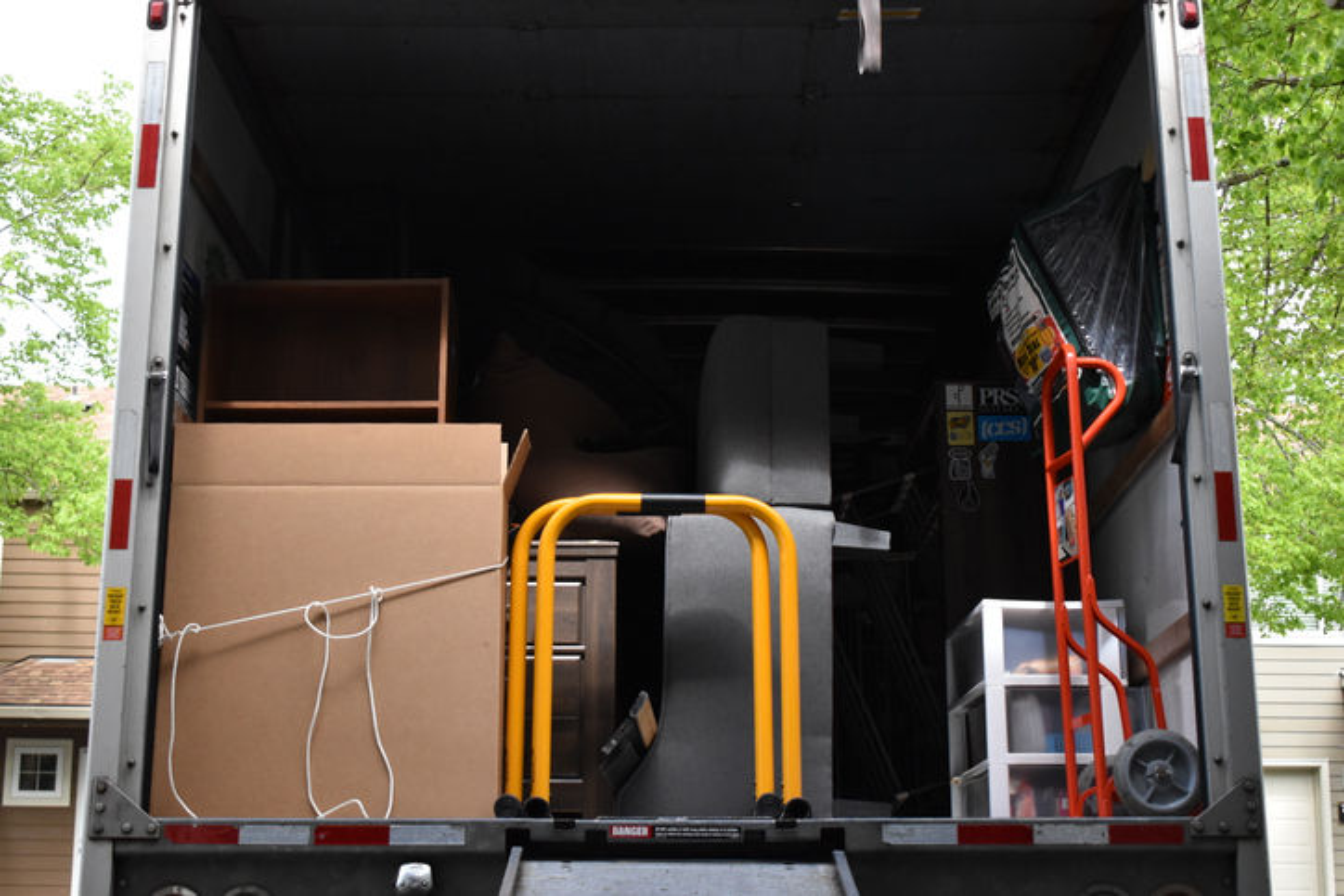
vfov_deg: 25.8
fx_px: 1960
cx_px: 672
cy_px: 448
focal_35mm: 52
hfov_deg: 37.8
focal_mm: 35
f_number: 4.5
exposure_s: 1/1600
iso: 2000
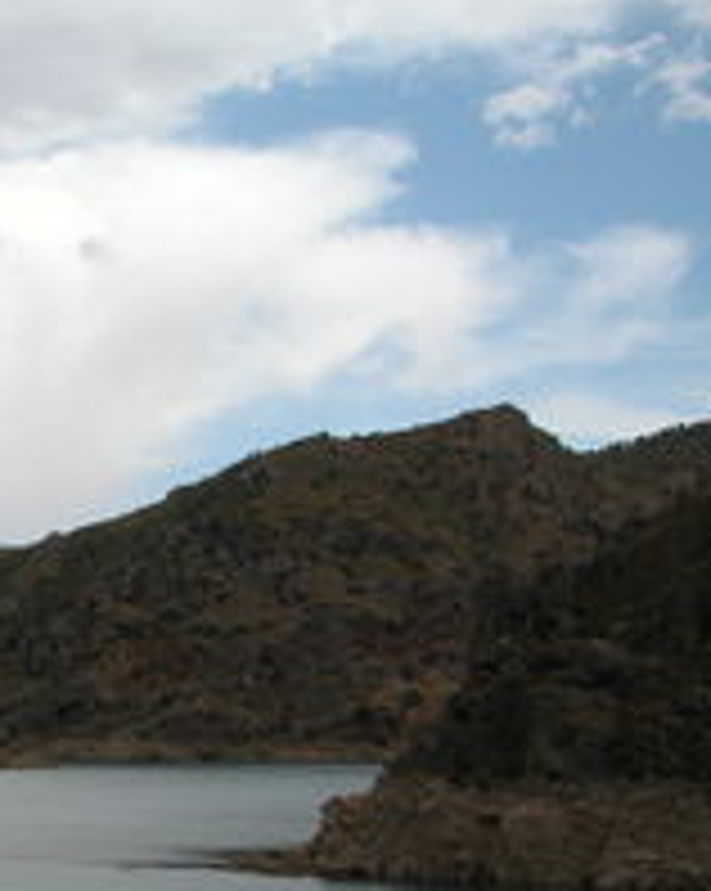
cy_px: 666
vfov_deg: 27.2
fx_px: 1818
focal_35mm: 69
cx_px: -158
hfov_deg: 20.6
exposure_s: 1/288
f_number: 7.1
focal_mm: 8.9
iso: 100
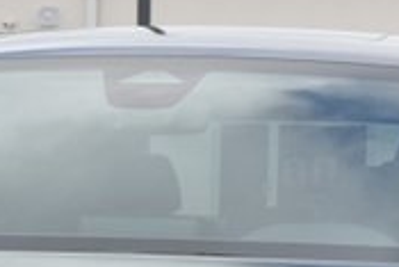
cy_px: 455
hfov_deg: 7.2
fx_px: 3161
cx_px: 96
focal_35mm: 285
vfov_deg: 4.8
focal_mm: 52
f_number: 8
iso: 280
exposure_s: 1/250
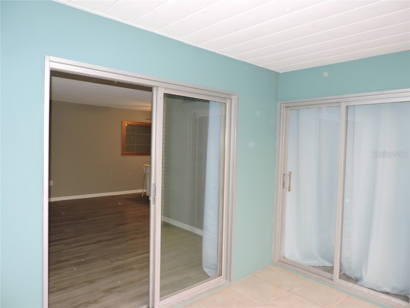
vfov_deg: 56.8
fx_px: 284
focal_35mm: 24
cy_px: 154
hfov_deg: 71.6
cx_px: 205
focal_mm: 4.3
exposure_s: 1/30
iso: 200
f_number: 3
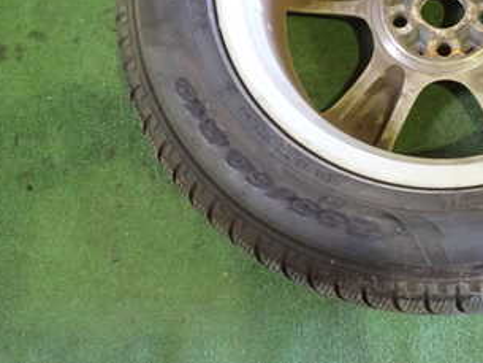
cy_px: 8
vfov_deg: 23.9
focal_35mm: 59
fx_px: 824
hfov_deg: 31.1
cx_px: 439
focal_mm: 5.4
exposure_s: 1/30
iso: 800
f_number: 2.3
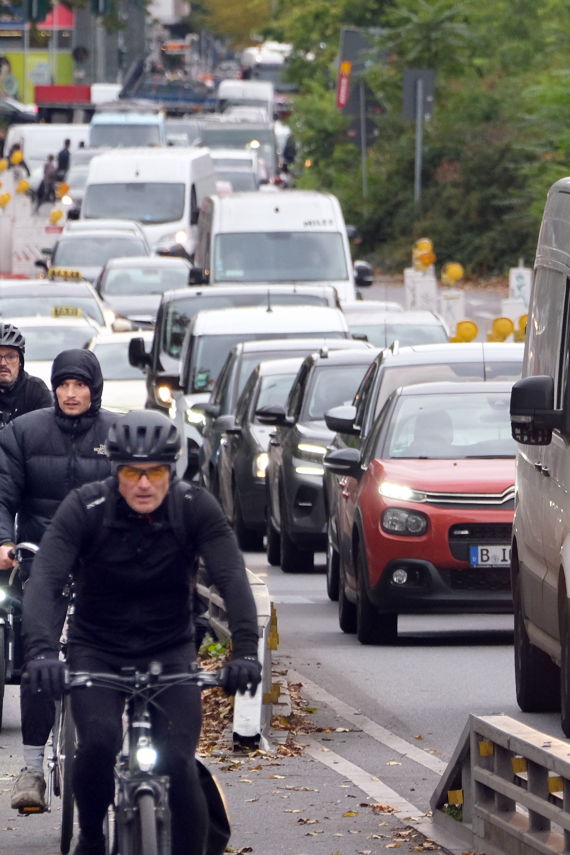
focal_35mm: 572
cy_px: 432
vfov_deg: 3.6
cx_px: 446
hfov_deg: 2.4
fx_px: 13581
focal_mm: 216.9
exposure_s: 1/250
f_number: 6.7
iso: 1250
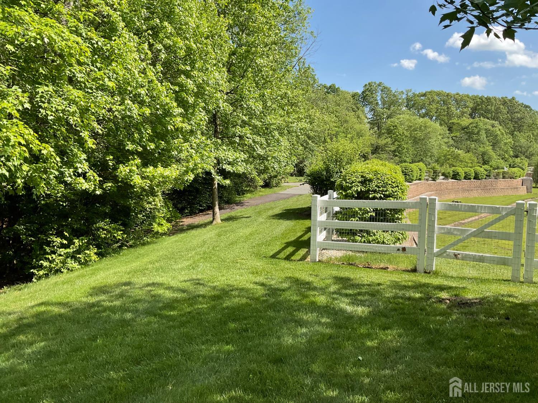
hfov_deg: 61.7
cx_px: 269
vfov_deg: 48.2
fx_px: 451
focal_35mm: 29
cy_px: 202
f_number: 1.8
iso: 16
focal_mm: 3
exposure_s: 1/978
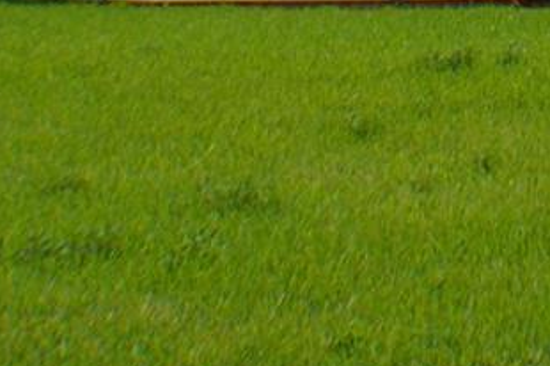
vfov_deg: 7.1
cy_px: -399
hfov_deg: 10.9
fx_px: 2839
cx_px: 637
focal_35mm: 186
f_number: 9
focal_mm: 24
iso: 100
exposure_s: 1/320
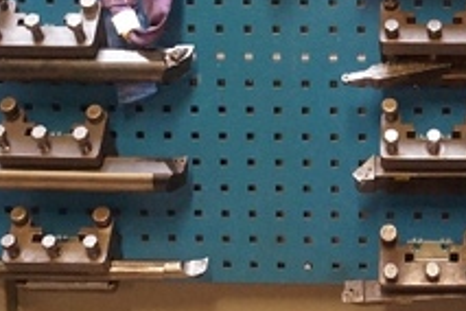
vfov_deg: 16.0
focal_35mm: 81
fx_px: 1048
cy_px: -94
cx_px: 400
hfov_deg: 24.5
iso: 3200
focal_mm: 16
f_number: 3.5
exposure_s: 1/125
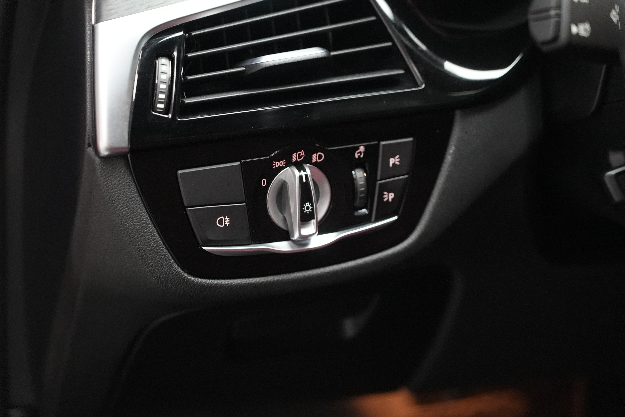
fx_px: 1737
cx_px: 312
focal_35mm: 100
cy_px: 208
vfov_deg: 13.7
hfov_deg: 20.4
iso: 12800
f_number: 4
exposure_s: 1/100
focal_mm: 100
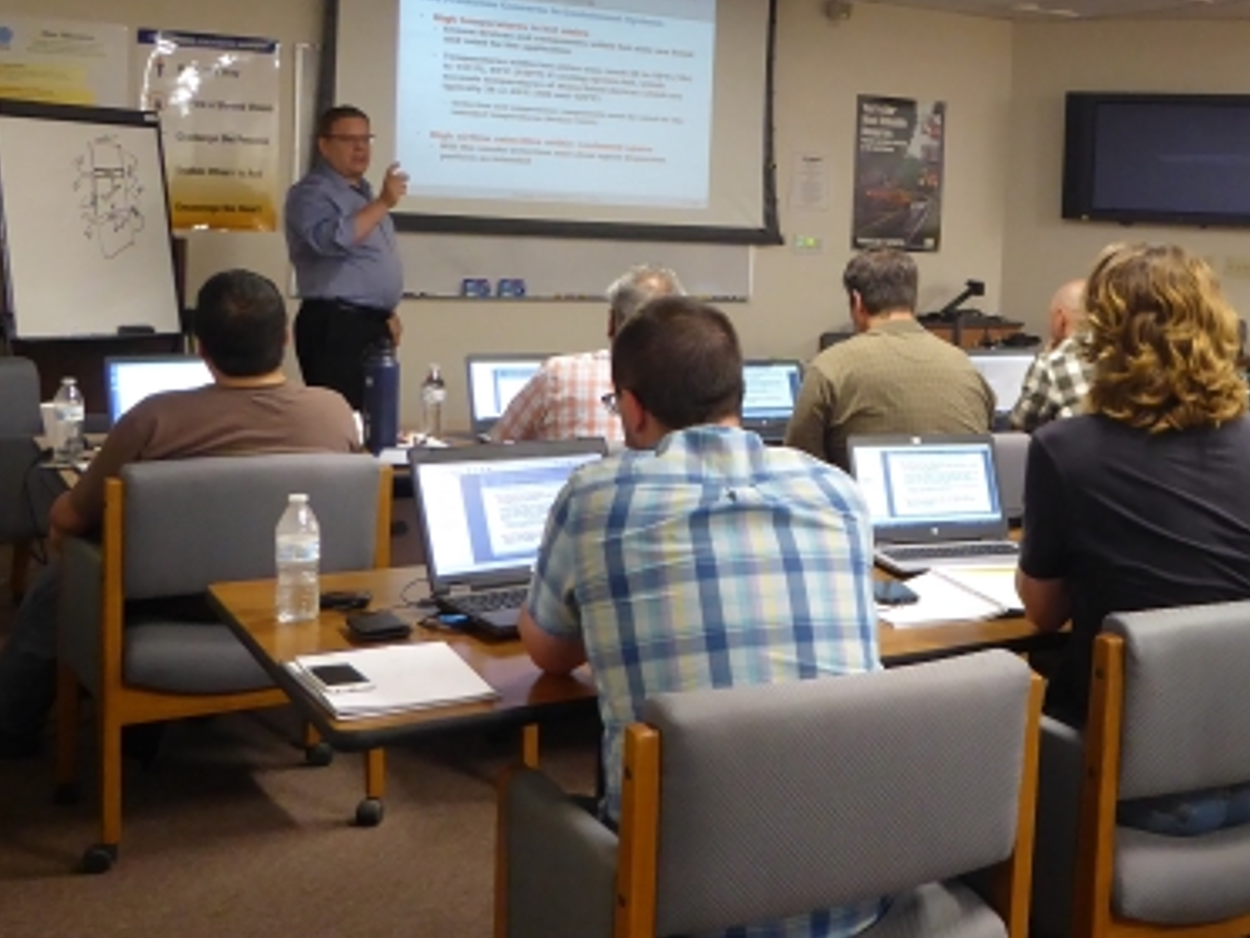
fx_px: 1697
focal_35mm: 47
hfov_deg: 38.7
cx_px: 1025
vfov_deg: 30.7
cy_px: 314
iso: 400
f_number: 3.3
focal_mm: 4.3
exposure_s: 1/15
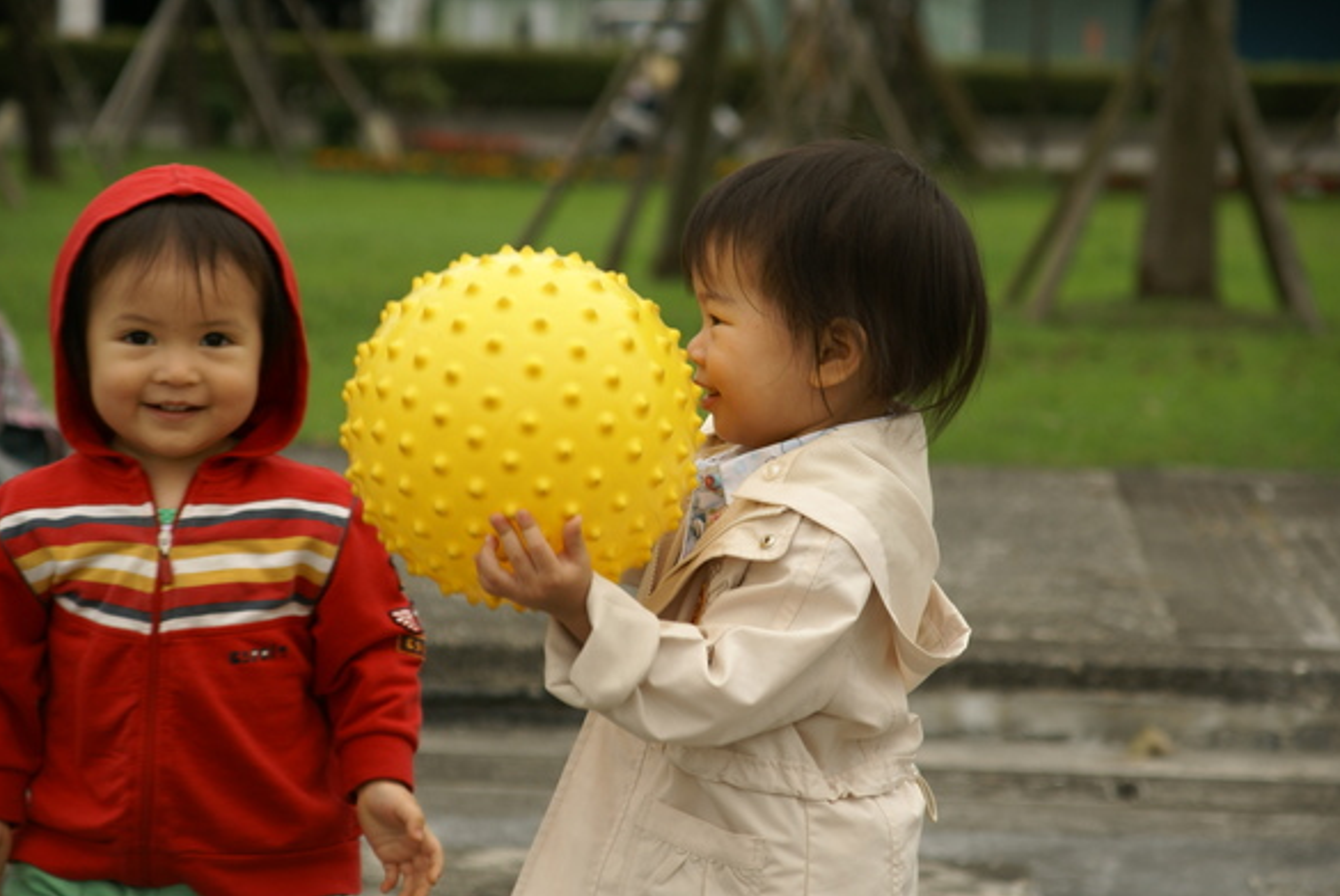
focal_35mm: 123
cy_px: 457
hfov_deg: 16.6
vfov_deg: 11.2
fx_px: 4582
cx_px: 664
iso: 100
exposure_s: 1/125
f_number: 4.5
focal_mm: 80
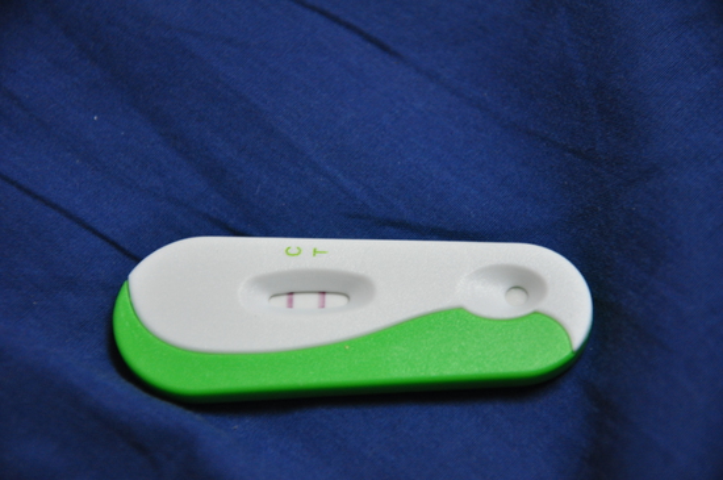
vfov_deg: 8.7
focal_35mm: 158
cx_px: 362
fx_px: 3158
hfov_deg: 13.1
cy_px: 240
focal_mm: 105
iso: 800
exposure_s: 1/10
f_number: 5.6
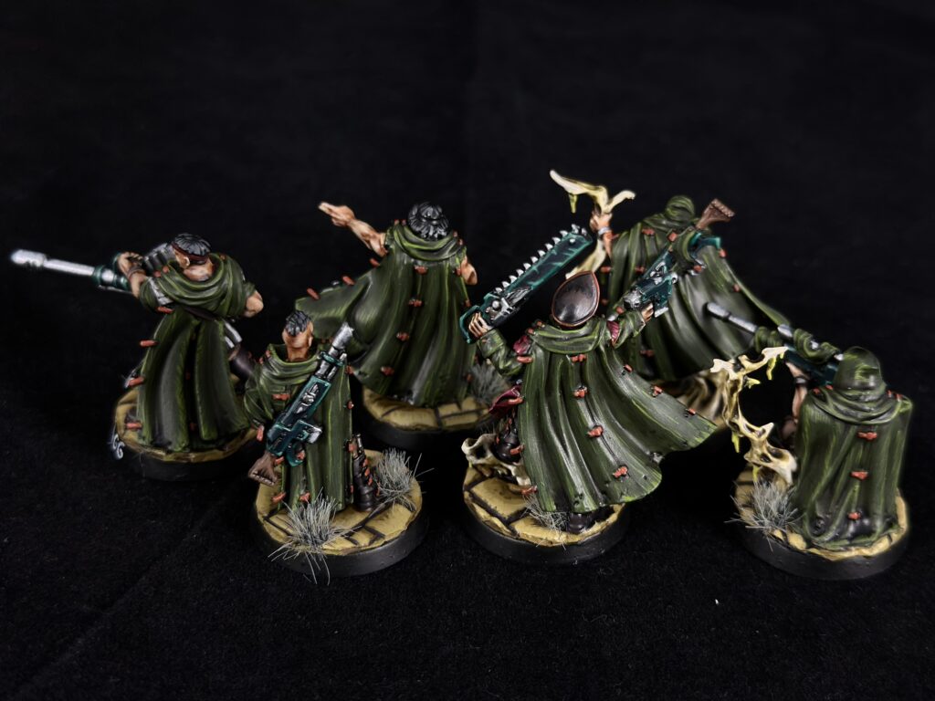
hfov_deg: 39.7
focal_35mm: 48
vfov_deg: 30.3
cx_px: 468
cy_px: 350
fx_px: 1297
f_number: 1.78
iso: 160
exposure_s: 1/50
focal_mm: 6.86
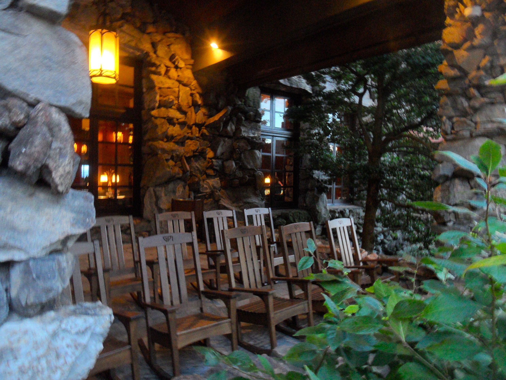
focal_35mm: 24
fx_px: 351
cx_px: 253
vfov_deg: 56.8
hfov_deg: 71.6
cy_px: 190
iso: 400
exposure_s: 1/8
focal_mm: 3.9
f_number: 3.2
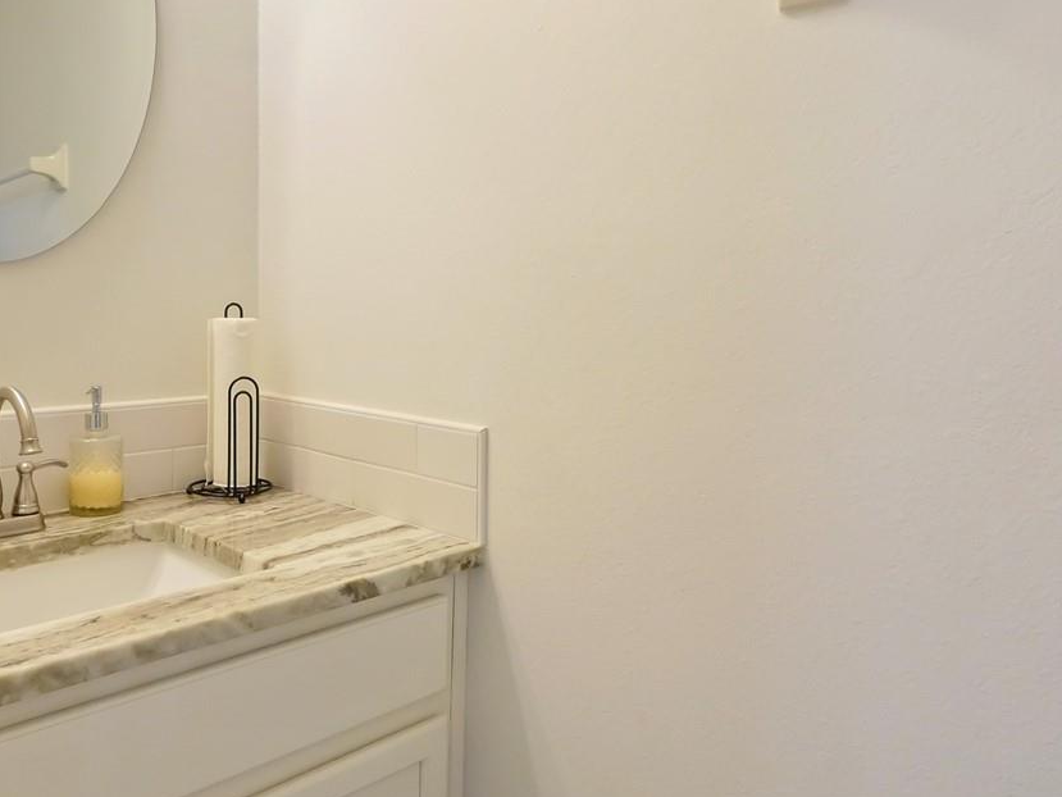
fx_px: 828
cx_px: 427
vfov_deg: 51.1
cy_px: 330
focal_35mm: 27
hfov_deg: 64.7
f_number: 4
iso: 2000
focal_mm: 7
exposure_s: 1/60
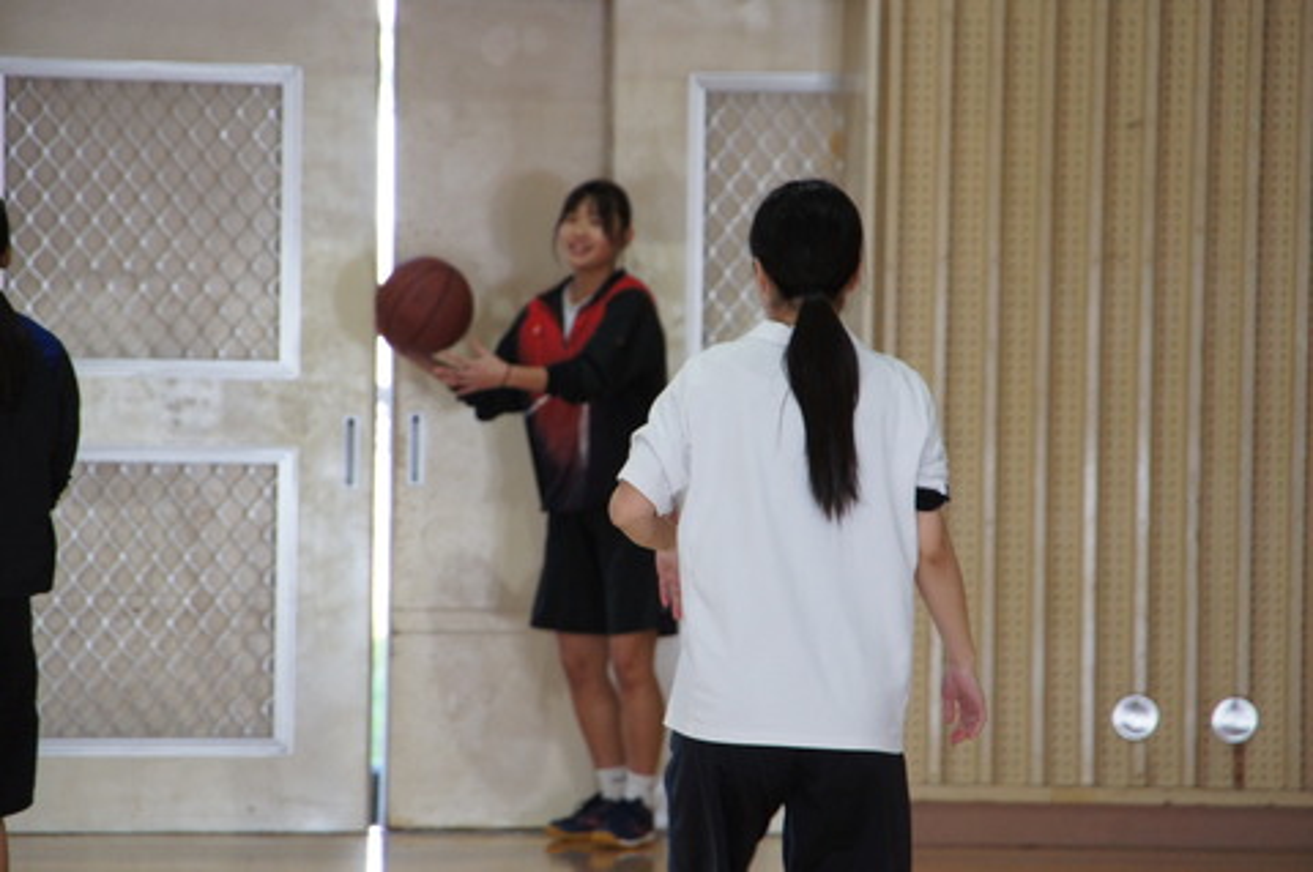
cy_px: 436
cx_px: 656
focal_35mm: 300
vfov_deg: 4.6
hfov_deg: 6.9
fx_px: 10930
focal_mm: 200
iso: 1600
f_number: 6.3
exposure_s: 1/125
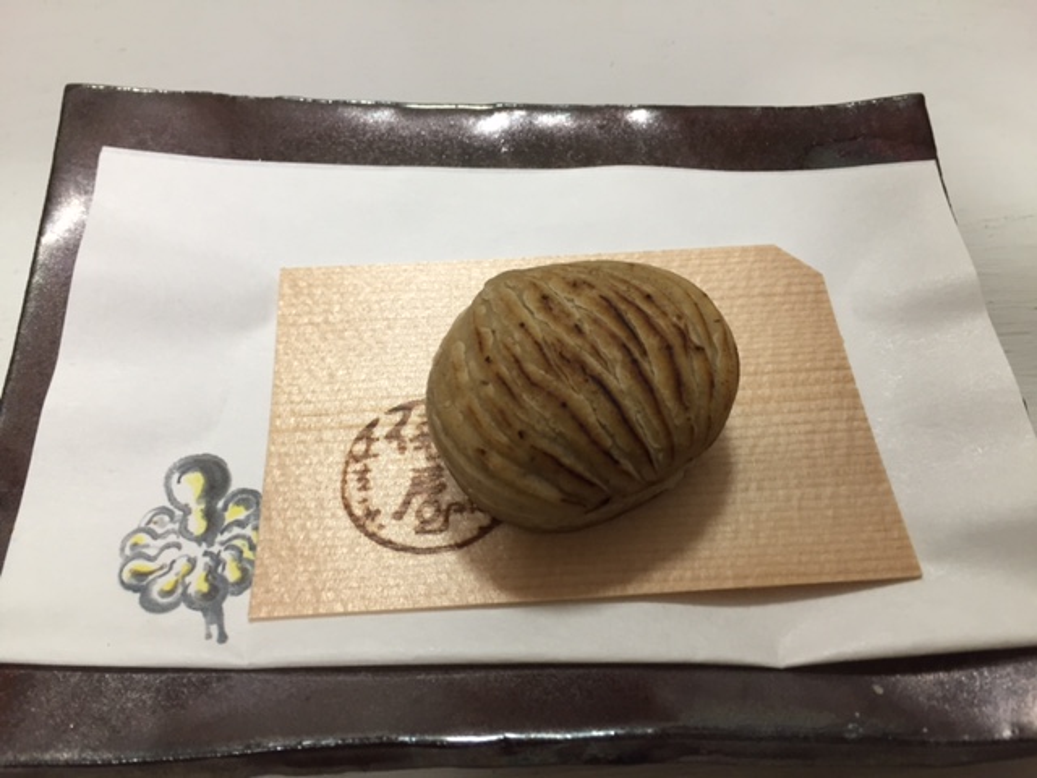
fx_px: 869
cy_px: 389
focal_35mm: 29
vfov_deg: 48.2
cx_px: 518
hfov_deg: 61.7
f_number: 2.2
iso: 100
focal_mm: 4.15
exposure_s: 1/30
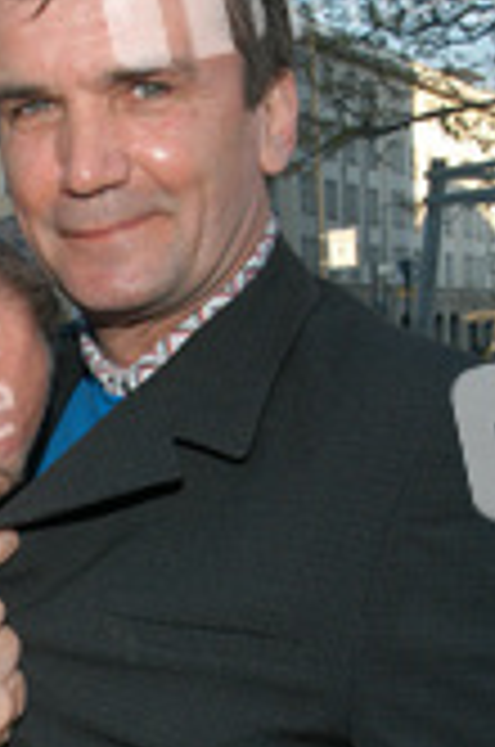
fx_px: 1802
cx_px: -86
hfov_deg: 15.1
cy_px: 639
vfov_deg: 23.0
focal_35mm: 87
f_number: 11
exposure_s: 1/80
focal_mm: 24
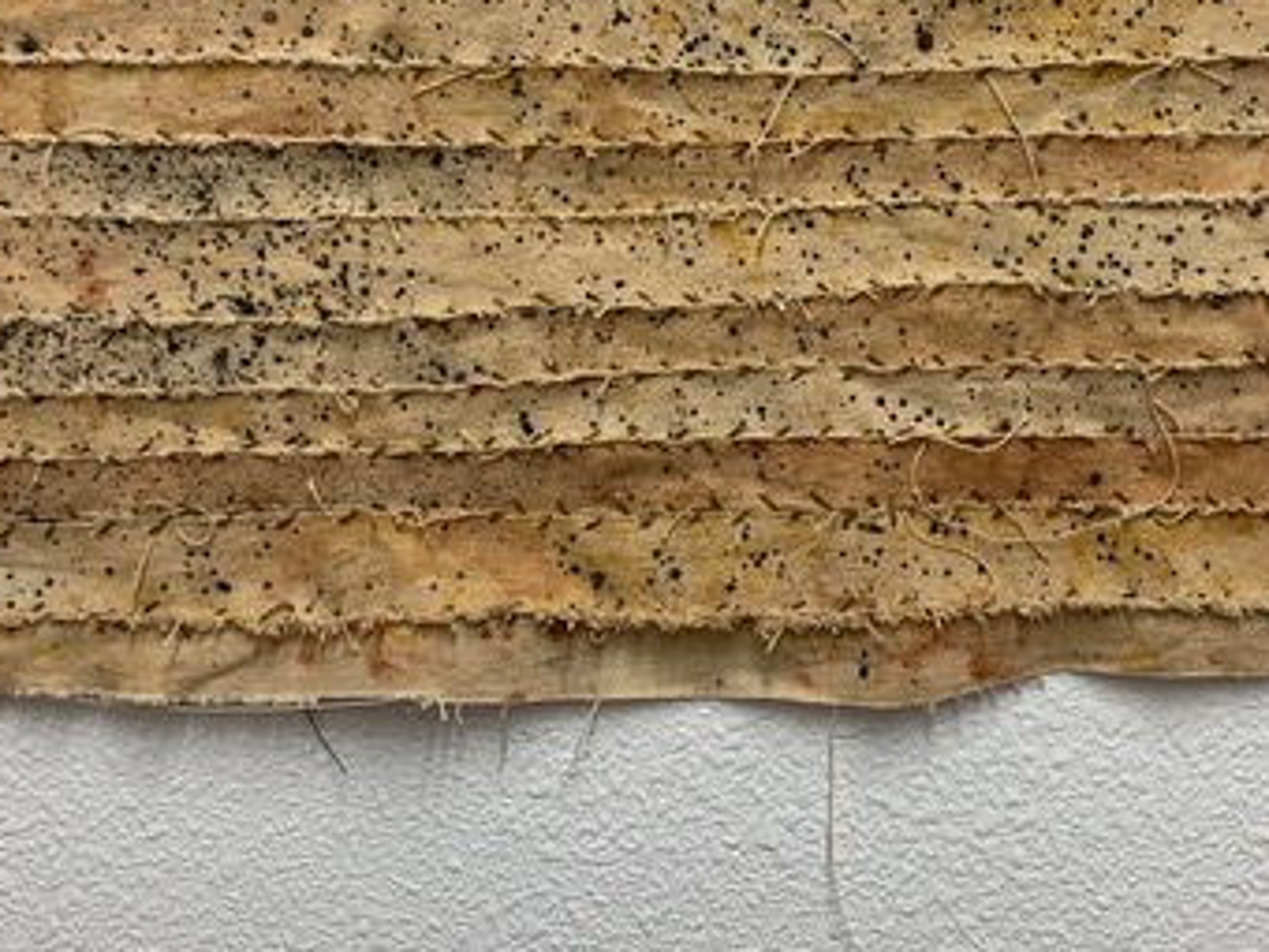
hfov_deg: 38.8
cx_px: 750
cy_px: 276
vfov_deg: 29.4
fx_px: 1796
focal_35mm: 49
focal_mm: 4.25
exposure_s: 1/60
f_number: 1.8
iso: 100
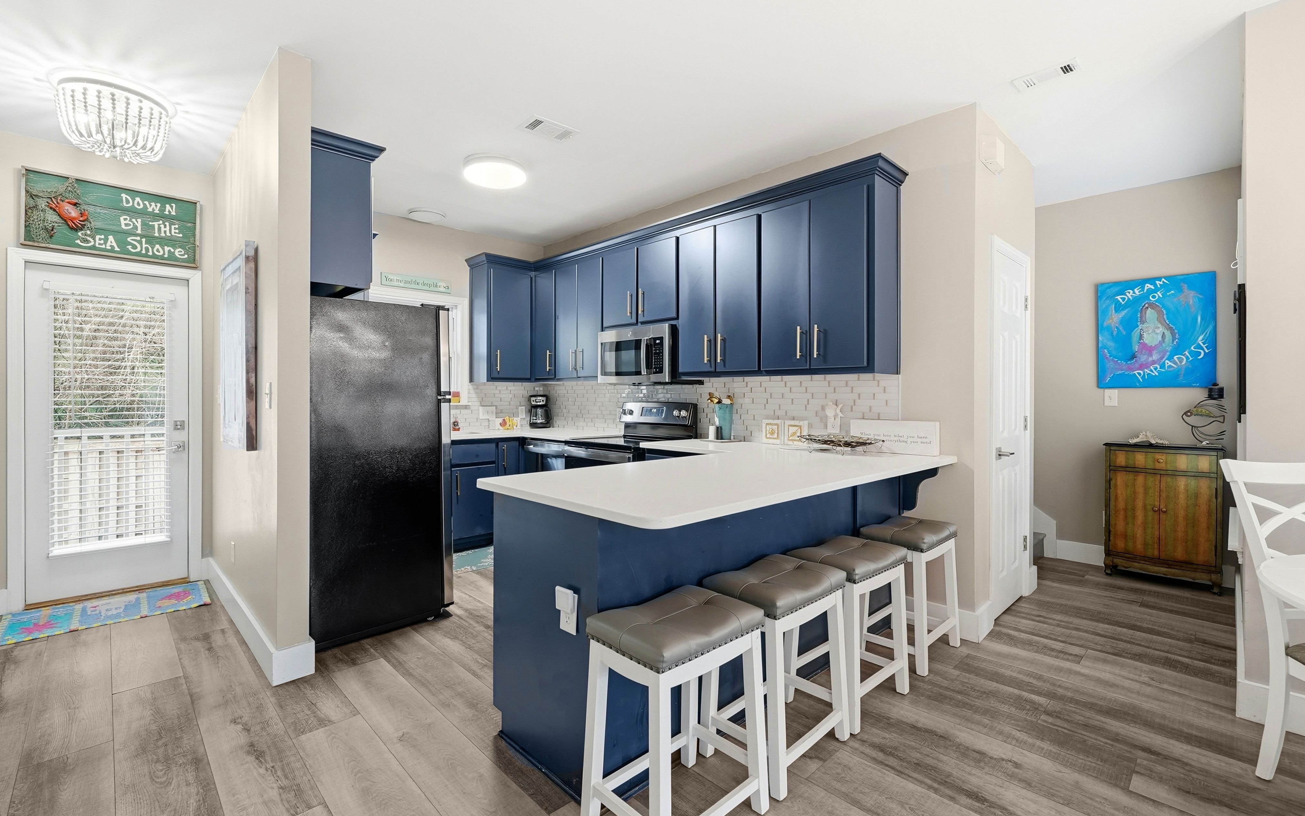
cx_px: 649
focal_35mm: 15
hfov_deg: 101.5
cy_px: 388
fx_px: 533
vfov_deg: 74.7
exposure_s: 1/50
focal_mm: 14
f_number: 9
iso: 400
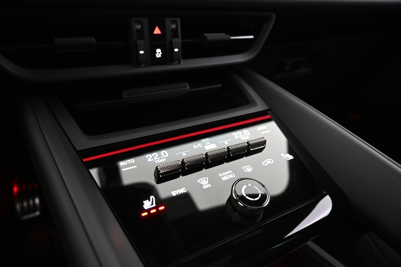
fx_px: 267
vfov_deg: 53.1
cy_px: 134
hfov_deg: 73.7
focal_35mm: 24
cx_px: 200
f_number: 3.5
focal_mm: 16
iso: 1600
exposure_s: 1/13
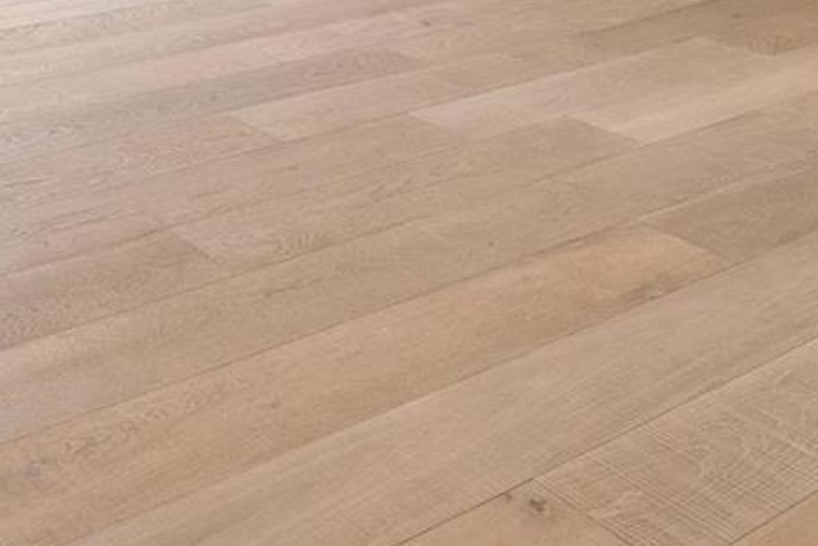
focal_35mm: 56
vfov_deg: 20.2
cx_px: 172
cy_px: -315
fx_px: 1273
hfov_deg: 34.6
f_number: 8
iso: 400
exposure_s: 1/15
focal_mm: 8
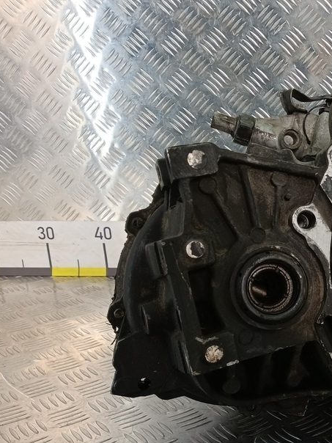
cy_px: 258
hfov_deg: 32.6
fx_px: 499
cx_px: 361
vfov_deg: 47.7
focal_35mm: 39
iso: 139
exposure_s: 1/100
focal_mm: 4.11
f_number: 1.6
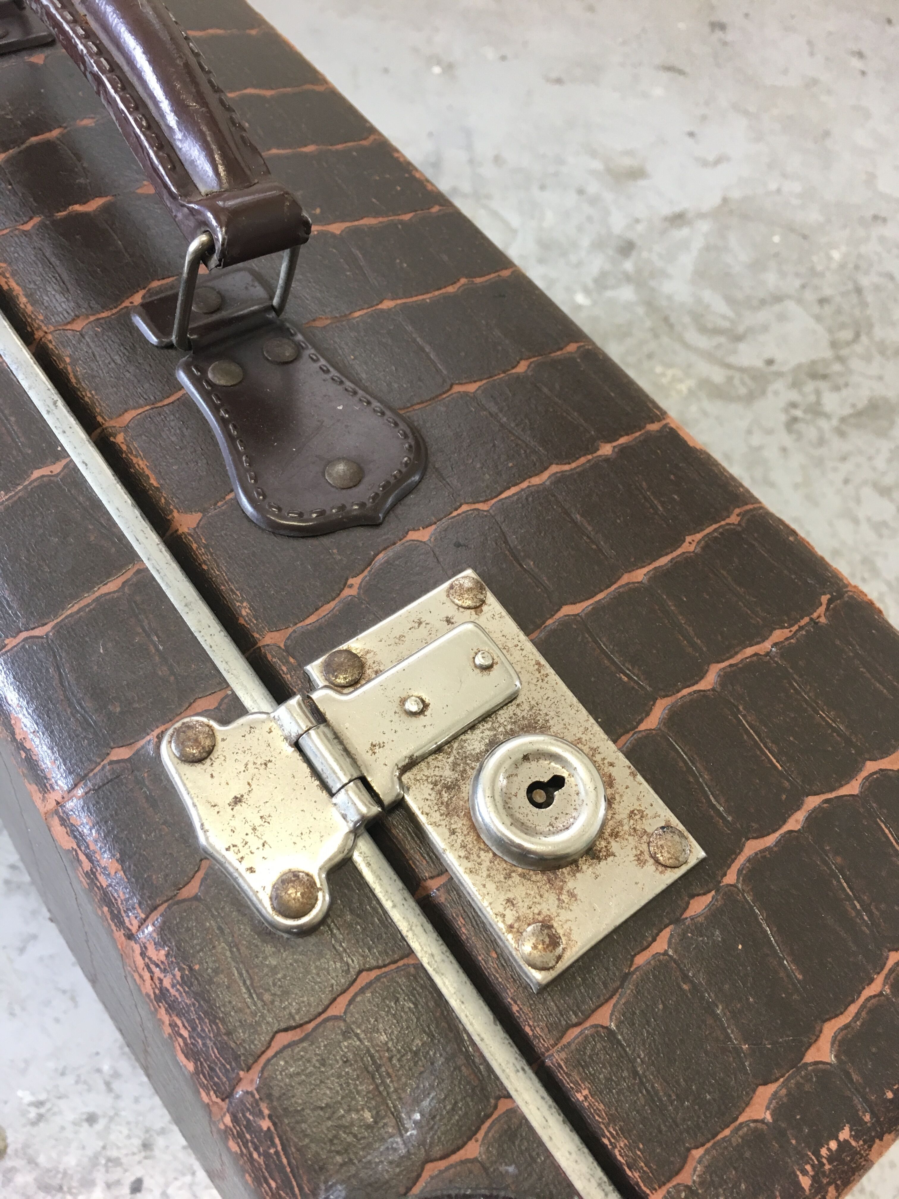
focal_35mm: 29
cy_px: 600
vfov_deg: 61.7
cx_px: 450
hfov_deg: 48.2
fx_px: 1004
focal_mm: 4.15
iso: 64
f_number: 2.2
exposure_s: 1/33
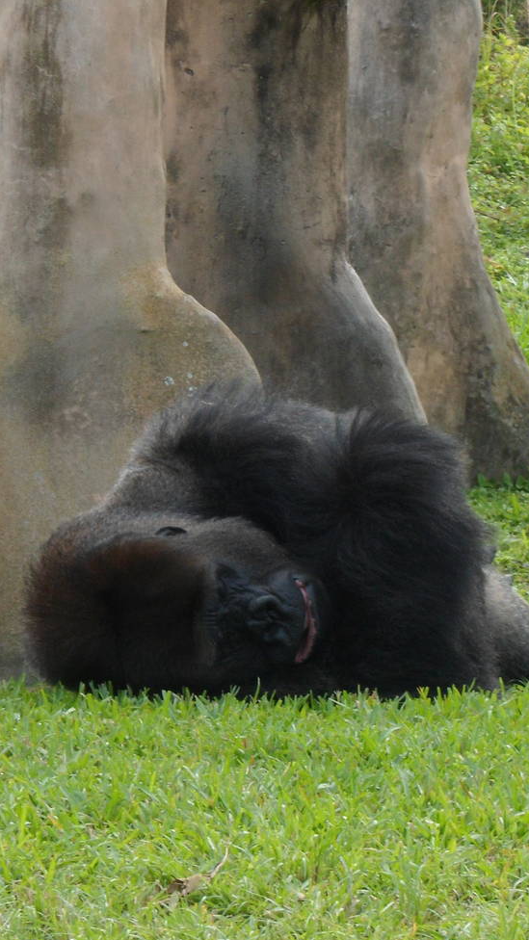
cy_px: 438
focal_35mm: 359
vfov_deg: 6.0
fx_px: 8952
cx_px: 368
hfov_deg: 3.4
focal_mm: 36.2
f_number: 5.6
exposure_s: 1/125
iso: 80
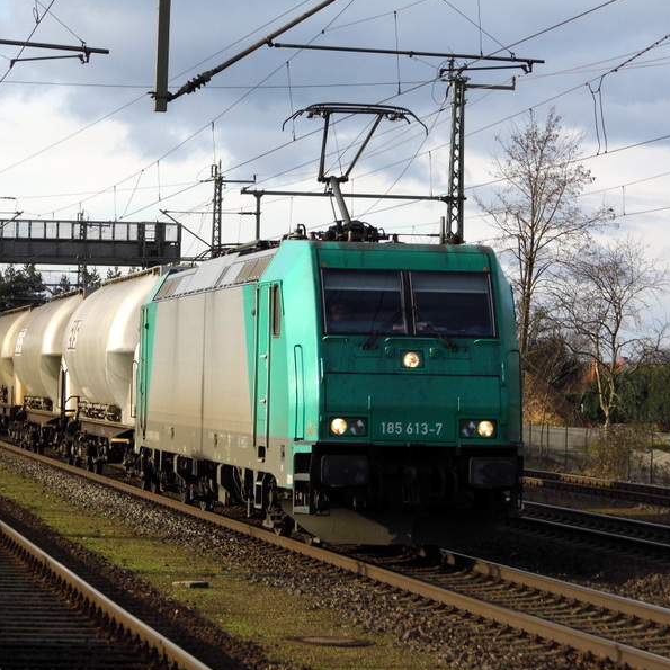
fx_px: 3438
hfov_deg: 11.1
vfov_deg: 11.1
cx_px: 303
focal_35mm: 157
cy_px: 334
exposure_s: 1/412
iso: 100
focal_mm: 23.6
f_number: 4.7
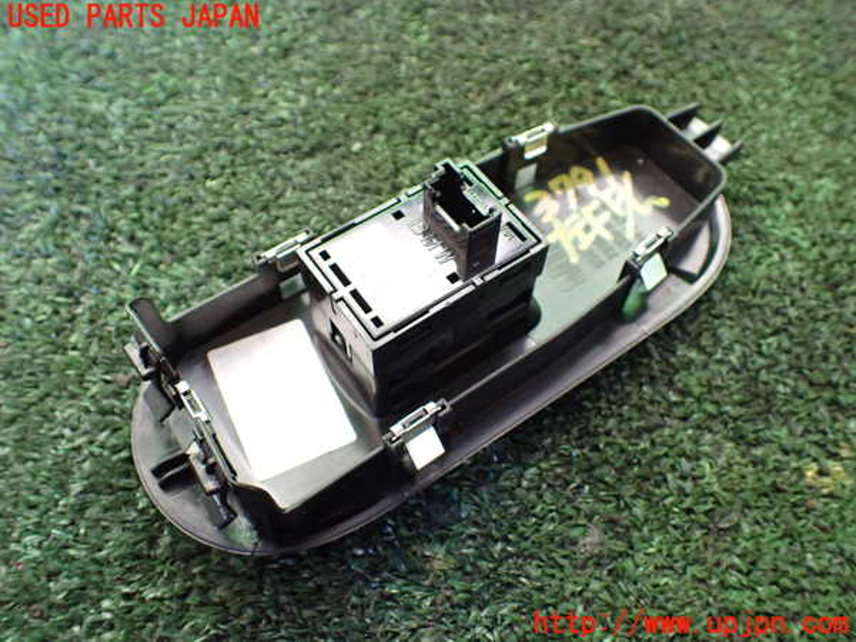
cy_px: 321
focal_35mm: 30
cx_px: 428
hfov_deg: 60.0
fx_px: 742
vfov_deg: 46.8
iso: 800
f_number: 2.3
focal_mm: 5.4
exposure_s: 1/125
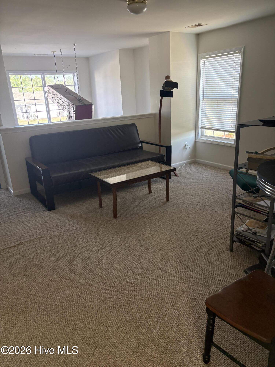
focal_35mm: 26
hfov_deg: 53.1
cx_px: 138
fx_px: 275
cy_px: 184
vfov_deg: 67.3
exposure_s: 1/100
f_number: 1.6
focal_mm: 5.96
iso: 125
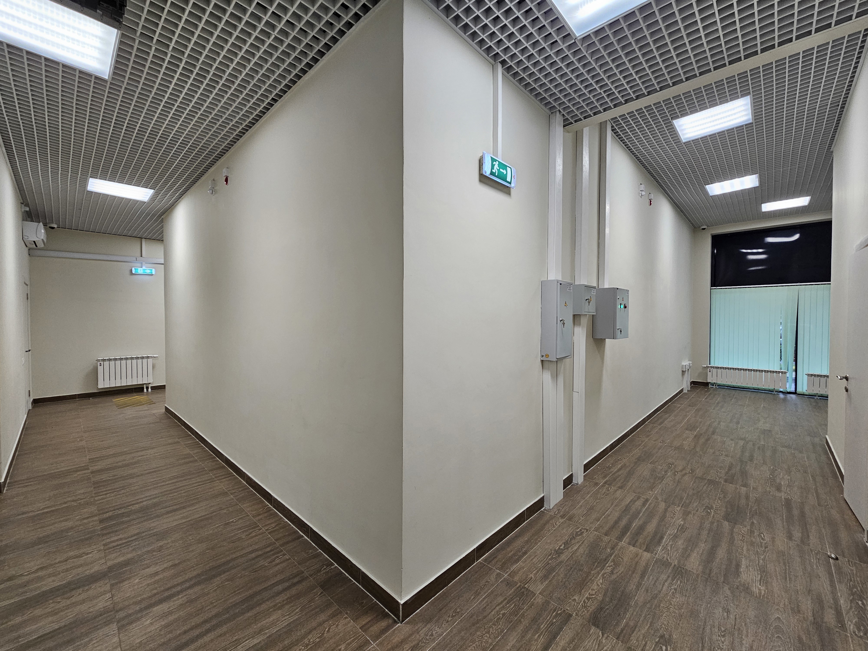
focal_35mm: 13
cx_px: 434
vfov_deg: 89.9
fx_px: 326
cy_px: 326
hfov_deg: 106.2
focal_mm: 2.2
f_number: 2.2
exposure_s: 1/50
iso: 80
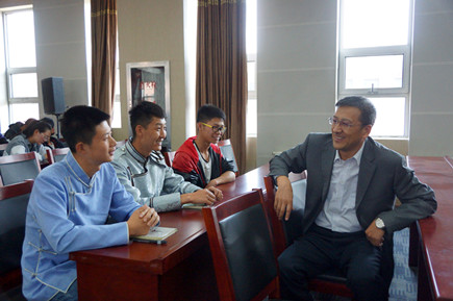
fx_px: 415
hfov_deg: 57.3
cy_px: 150
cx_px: 226
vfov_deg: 39.9
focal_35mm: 33
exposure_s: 1/160
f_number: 4
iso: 1600
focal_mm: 22
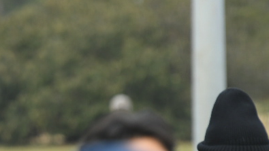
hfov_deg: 2.5
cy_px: 114
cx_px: -257
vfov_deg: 1.4
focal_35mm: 860
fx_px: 6133
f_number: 4.5
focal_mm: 200
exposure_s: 1/1000
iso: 400
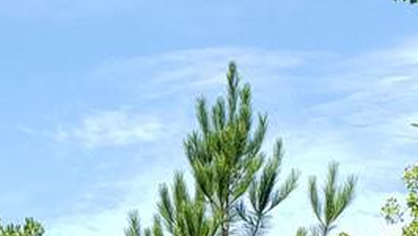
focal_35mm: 109
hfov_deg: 19.2
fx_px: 1209
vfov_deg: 10.0
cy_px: 519
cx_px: 27
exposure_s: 1/610
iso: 50
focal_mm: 4.3
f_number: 2.4
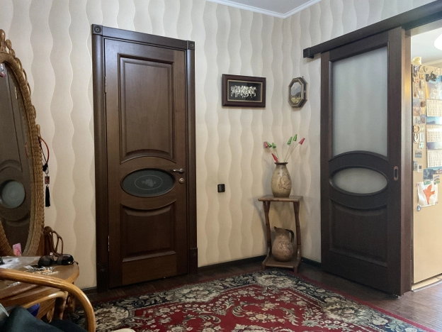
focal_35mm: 29
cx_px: 221
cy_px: 166
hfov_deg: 61.7
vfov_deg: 48.2
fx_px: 370
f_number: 1.8
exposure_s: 1/25
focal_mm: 3
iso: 500
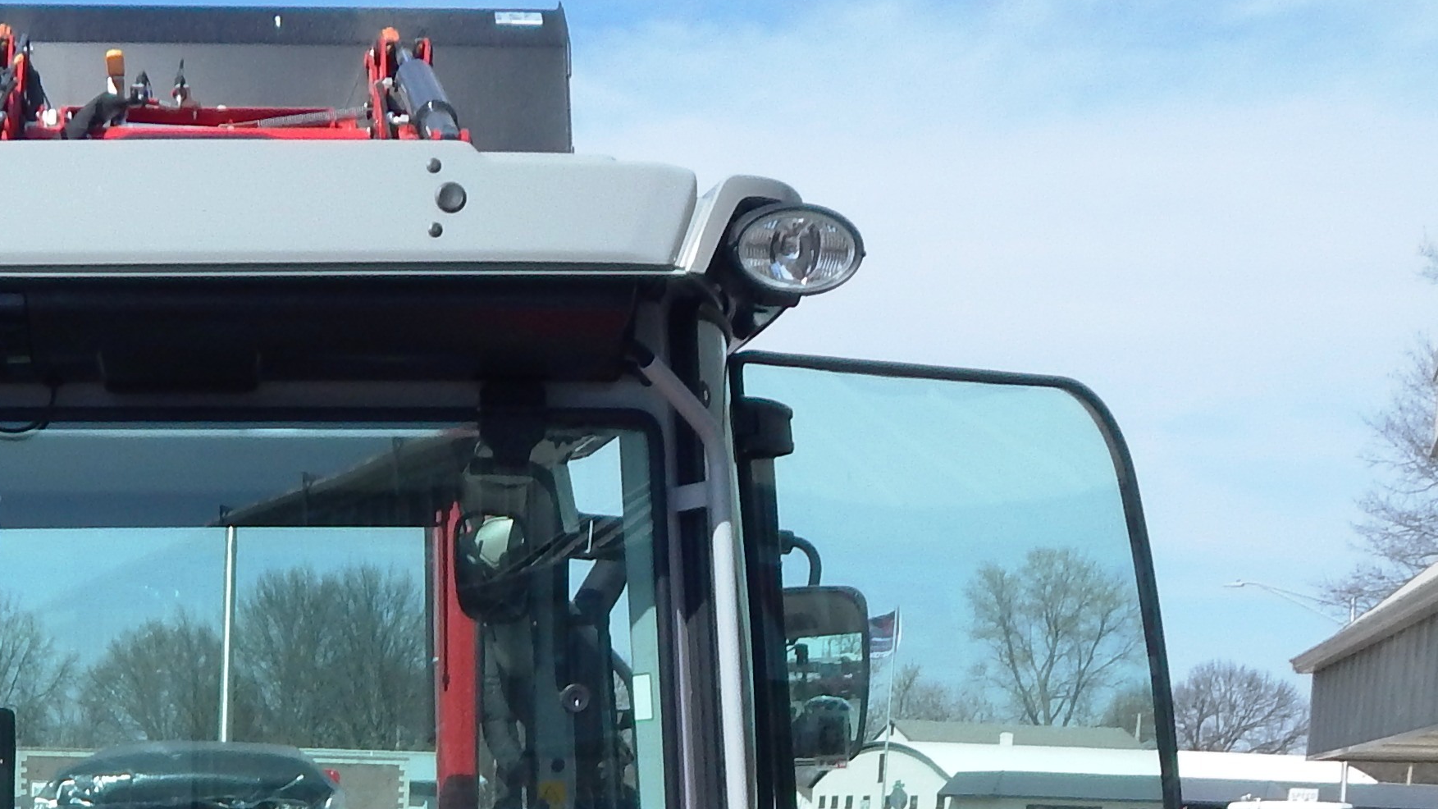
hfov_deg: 32.3
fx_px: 2402
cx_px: 257
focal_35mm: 63
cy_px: 1217
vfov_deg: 17.2
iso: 125
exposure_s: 1/500
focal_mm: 4
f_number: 6
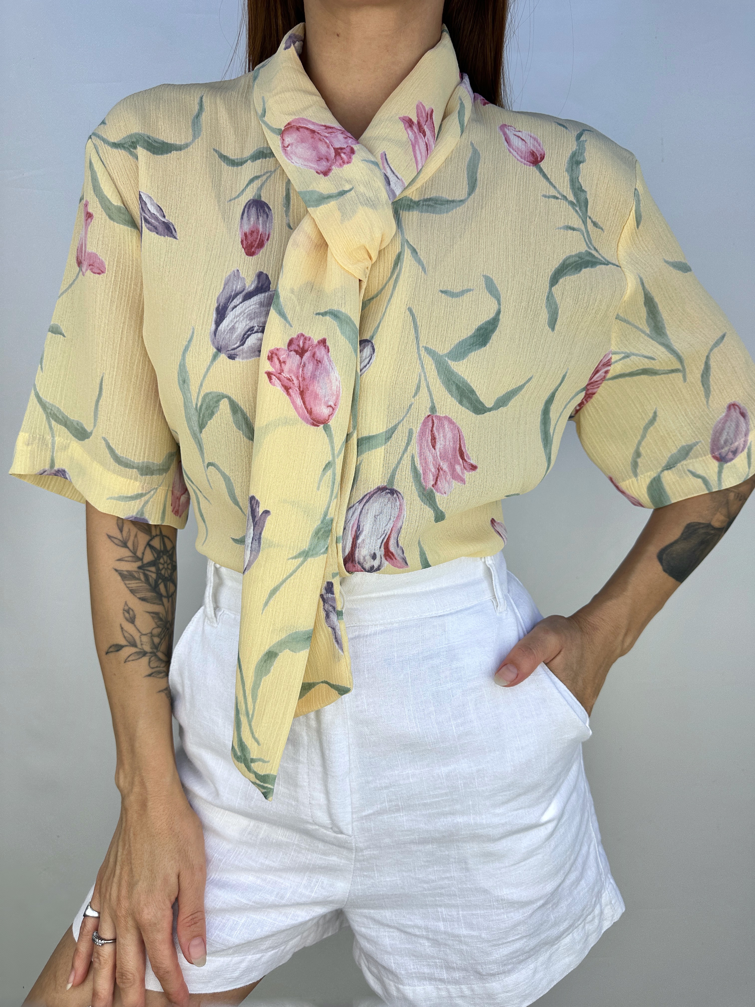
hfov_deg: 56.8
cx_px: 378
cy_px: 504
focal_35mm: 24
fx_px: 698
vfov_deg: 71.6
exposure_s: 1/611
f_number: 1.78
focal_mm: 6.86
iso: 80
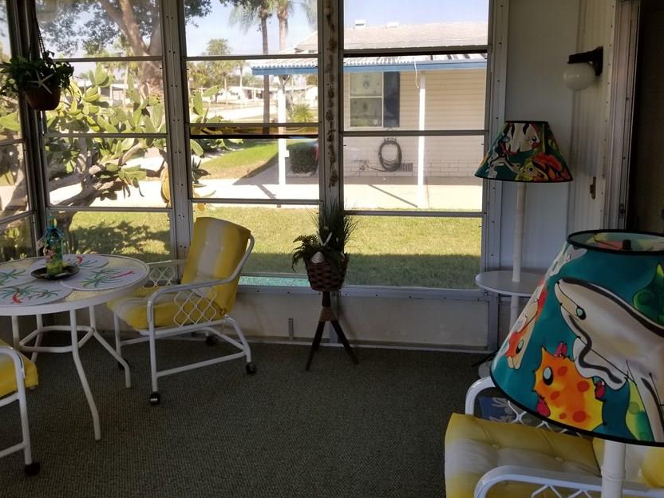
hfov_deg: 56.8
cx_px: 318
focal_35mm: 32
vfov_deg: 44.1
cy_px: 215
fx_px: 614
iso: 50
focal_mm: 4.25
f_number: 1.7
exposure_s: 1/157
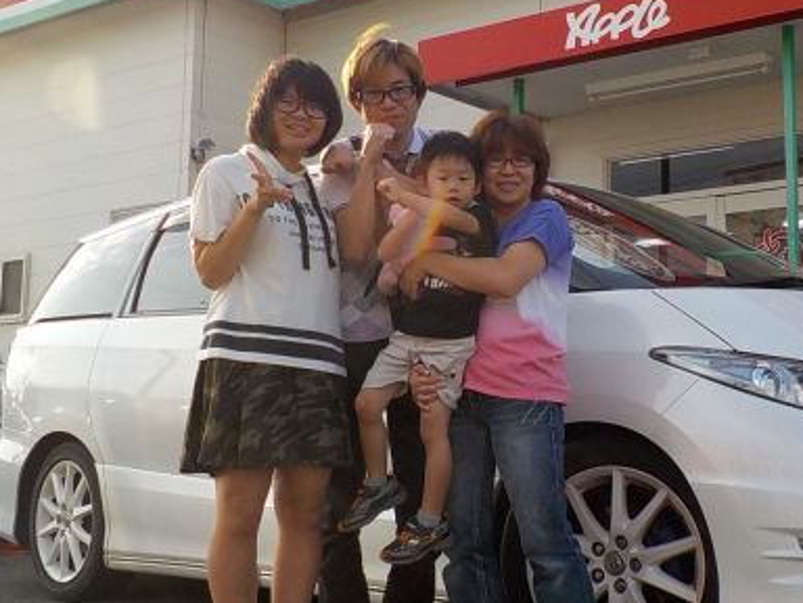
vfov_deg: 29.1
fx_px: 1160
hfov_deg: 37.6
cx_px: 567
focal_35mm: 50
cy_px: 276
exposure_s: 1/640
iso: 125
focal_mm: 4.1
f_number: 3.3
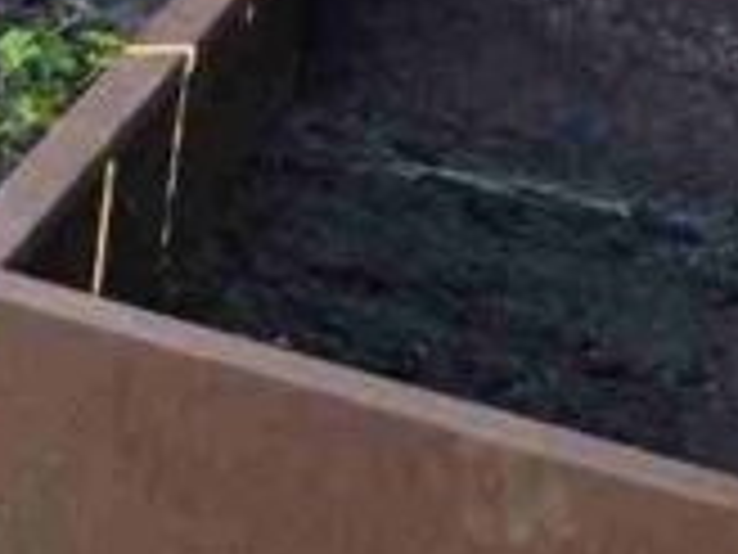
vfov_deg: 9.8
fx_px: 3070
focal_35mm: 144
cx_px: -1220
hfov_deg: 10.9
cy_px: -432
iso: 32
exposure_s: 1/180
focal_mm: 6.3
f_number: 1.7
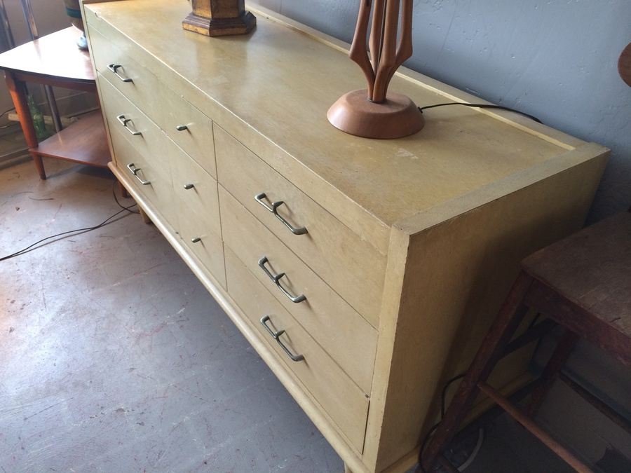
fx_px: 547
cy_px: 236
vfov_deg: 46.8
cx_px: 316
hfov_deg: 60.0
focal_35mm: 30
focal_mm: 4.12
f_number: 2.2
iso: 80
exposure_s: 1/30
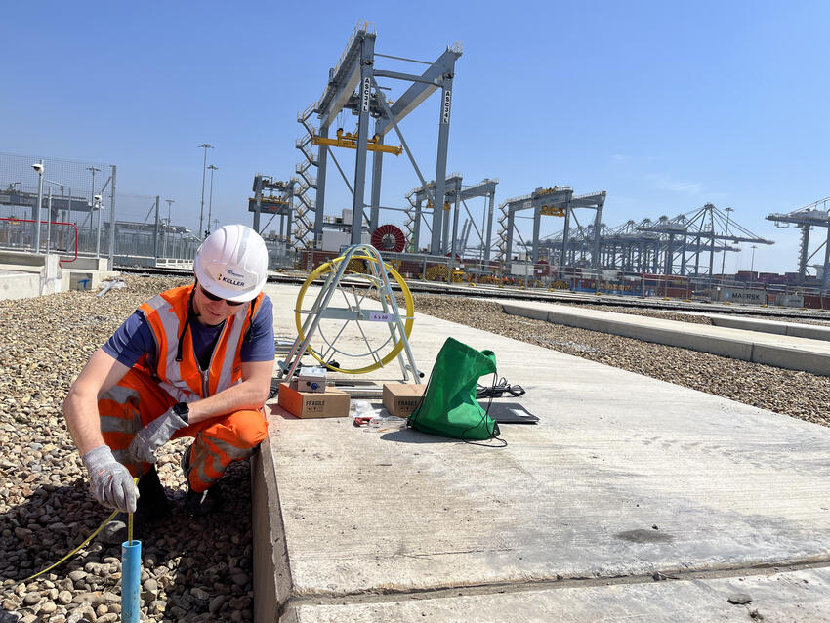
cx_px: 415
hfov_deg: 67.3
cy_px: 312
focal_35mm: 26
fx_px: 624
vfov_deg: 53.1
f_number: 1.6
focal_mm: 5.1
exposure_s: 1/6897
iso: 50
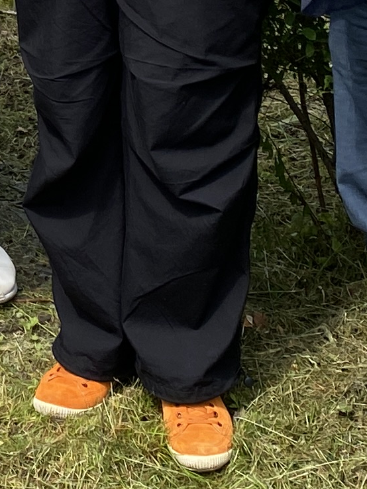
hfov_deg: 10.1
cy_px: -176
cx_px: -209
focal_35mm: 142
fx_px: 2006
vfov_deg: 13.3
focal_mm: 4.25
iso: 32
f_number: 1.8
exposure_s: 1/1808
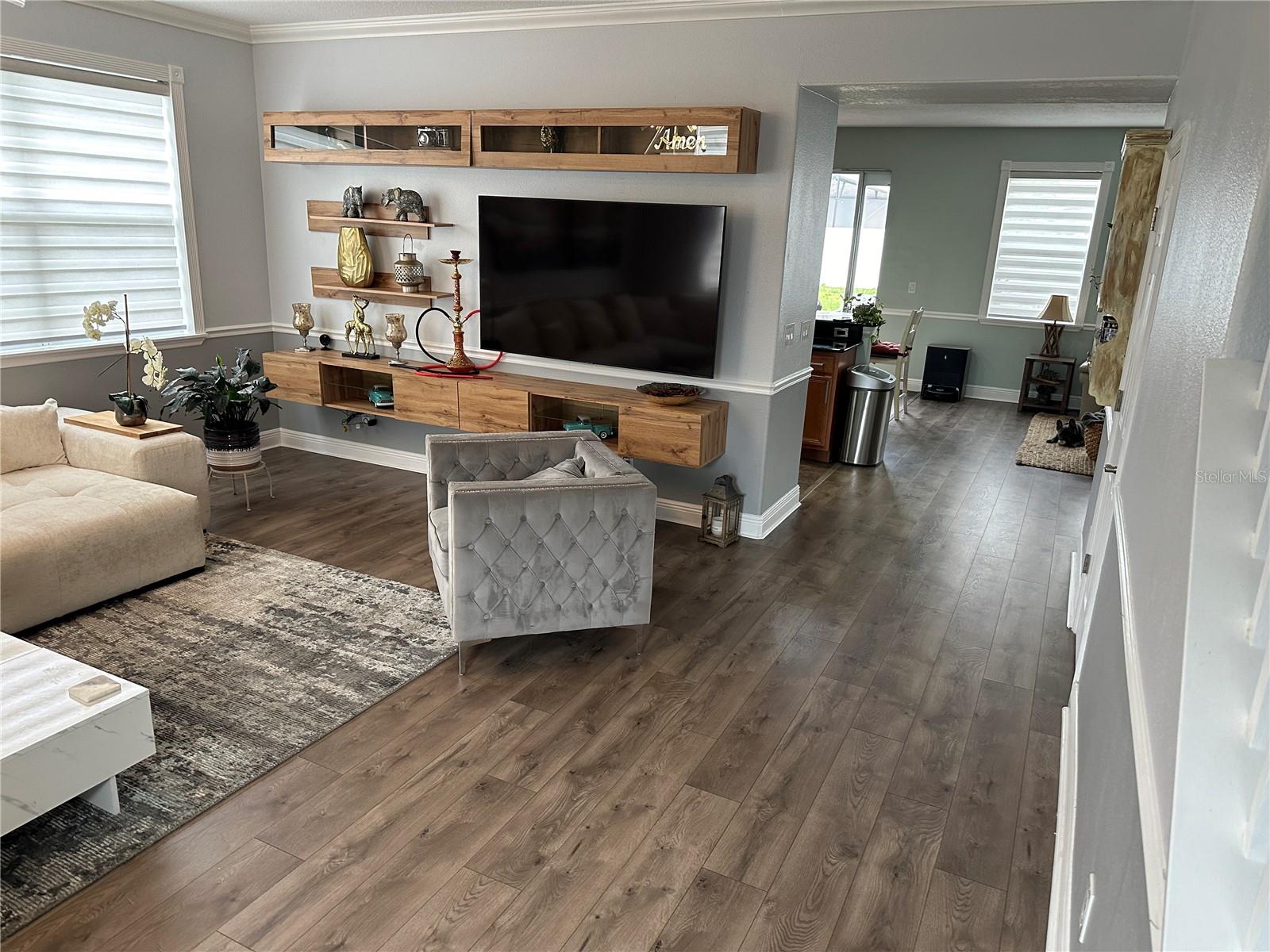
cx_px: 635
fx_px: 881
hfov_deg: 71.6
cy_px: 476
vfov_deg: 56.8
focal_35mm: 24
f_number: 1.78
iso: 200
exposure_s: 1/120
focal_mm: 6.86
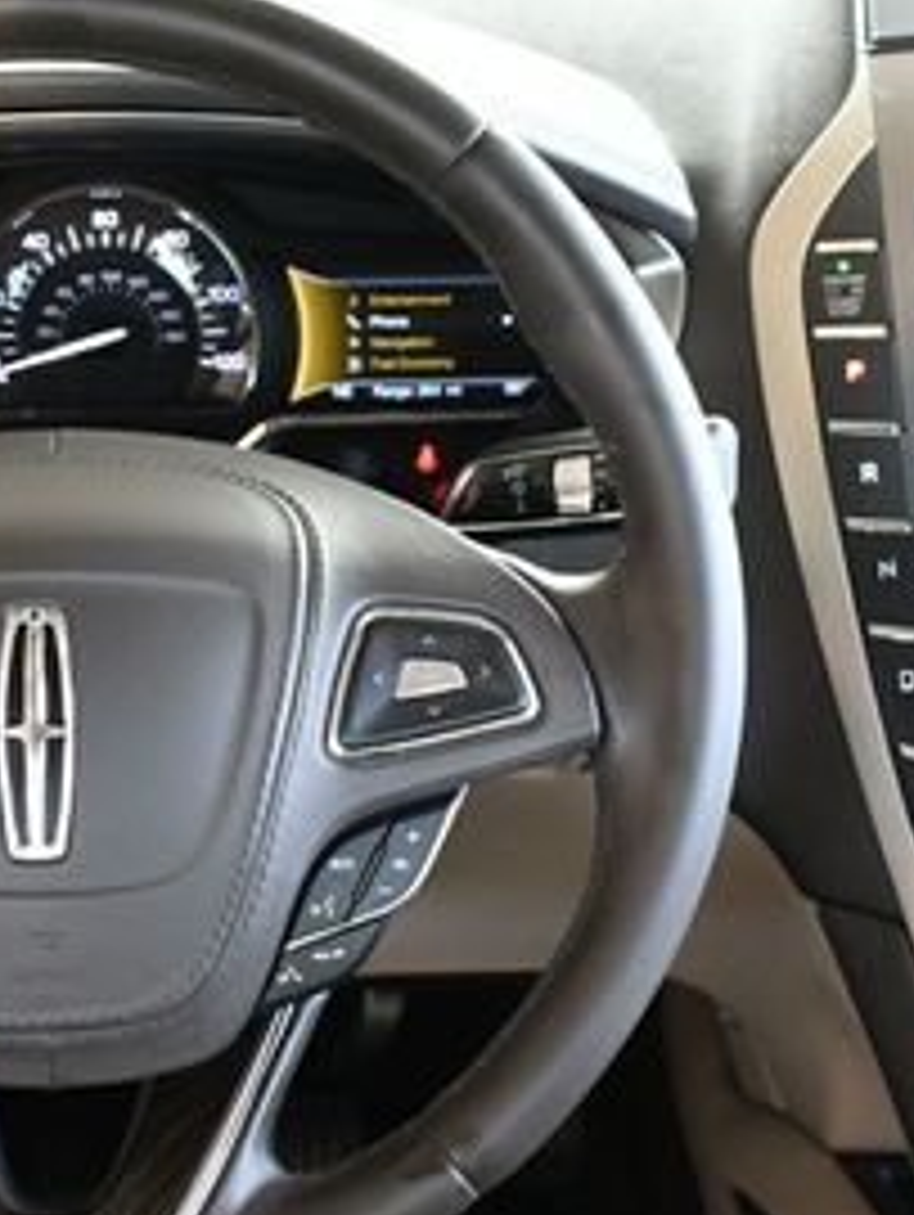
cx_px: 518
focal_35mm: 82
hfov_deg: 18.0
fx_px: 2882
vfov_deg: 23.7
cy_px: 770
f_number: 3.5
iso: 800
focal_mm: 18
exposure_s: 1/125
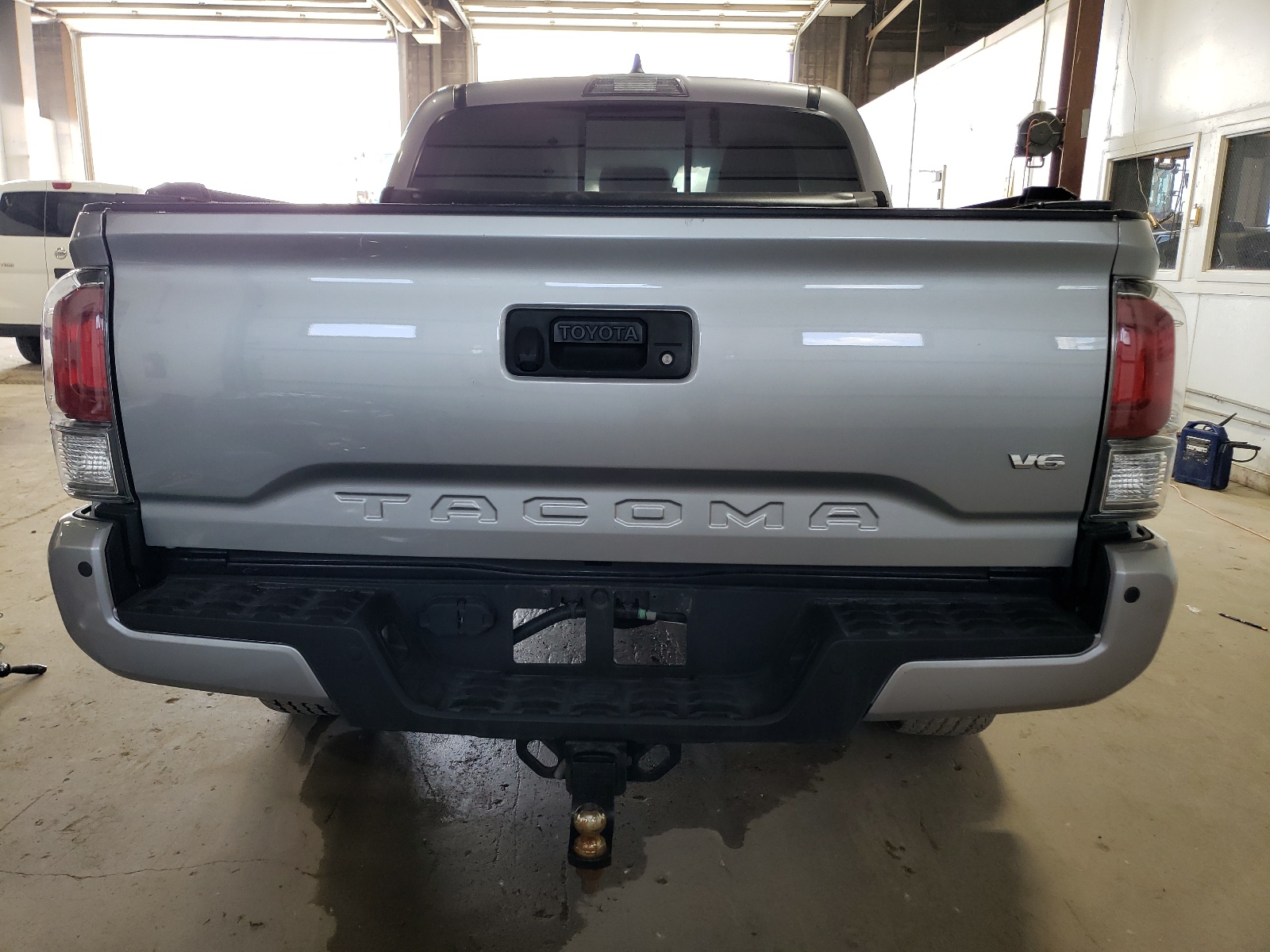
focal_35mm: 26
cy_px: 476
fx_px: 954
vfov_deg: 53.1
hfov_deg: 67.3
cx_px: 635
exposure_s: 1/120
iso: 57
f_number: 1.5
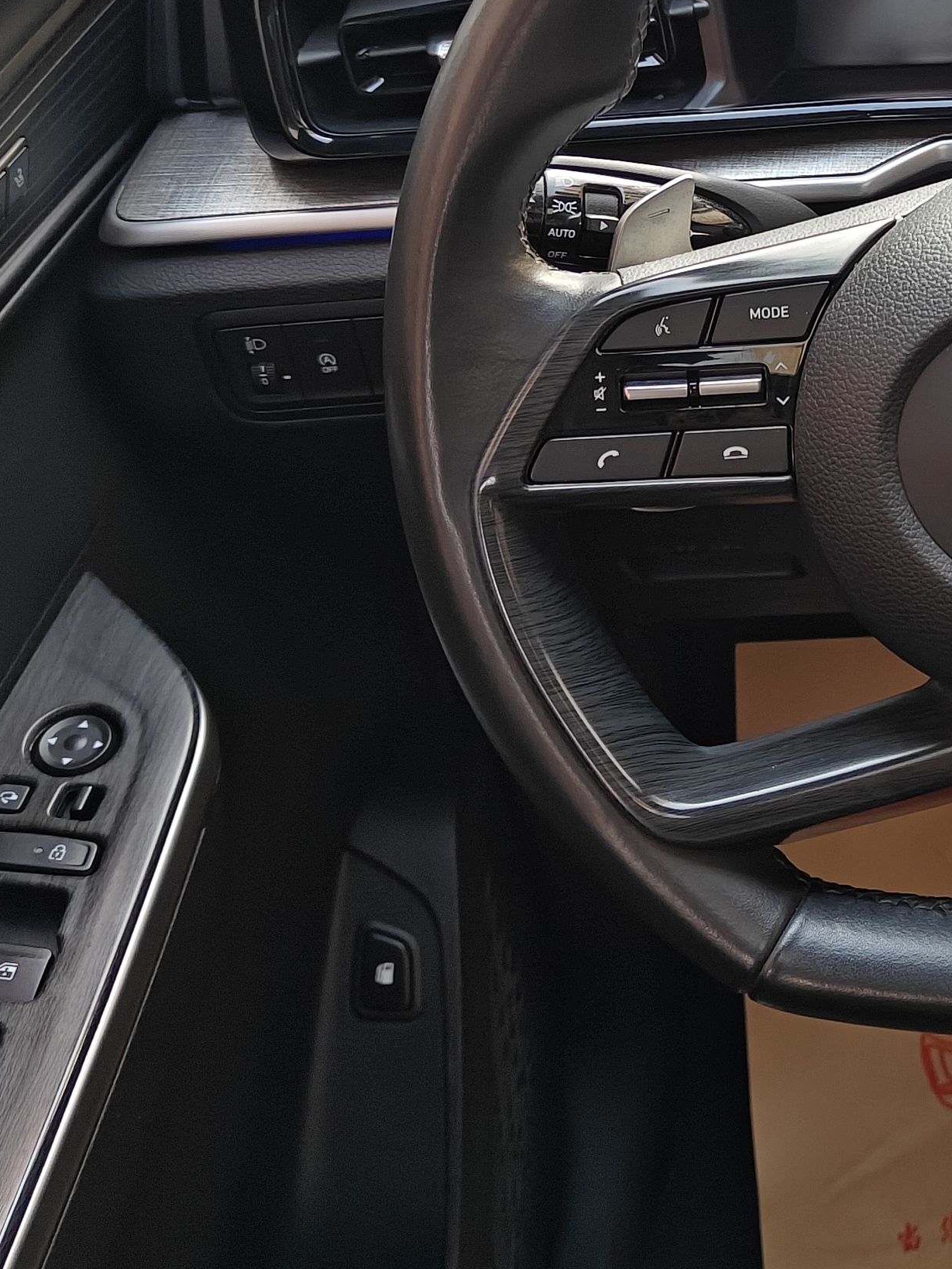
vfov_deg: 31.7
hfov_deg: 22.6
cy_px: 352
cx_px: 1119
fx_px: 2200
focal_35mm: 60
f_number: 1.8
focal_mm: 5.59
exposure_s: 1/95
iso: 50
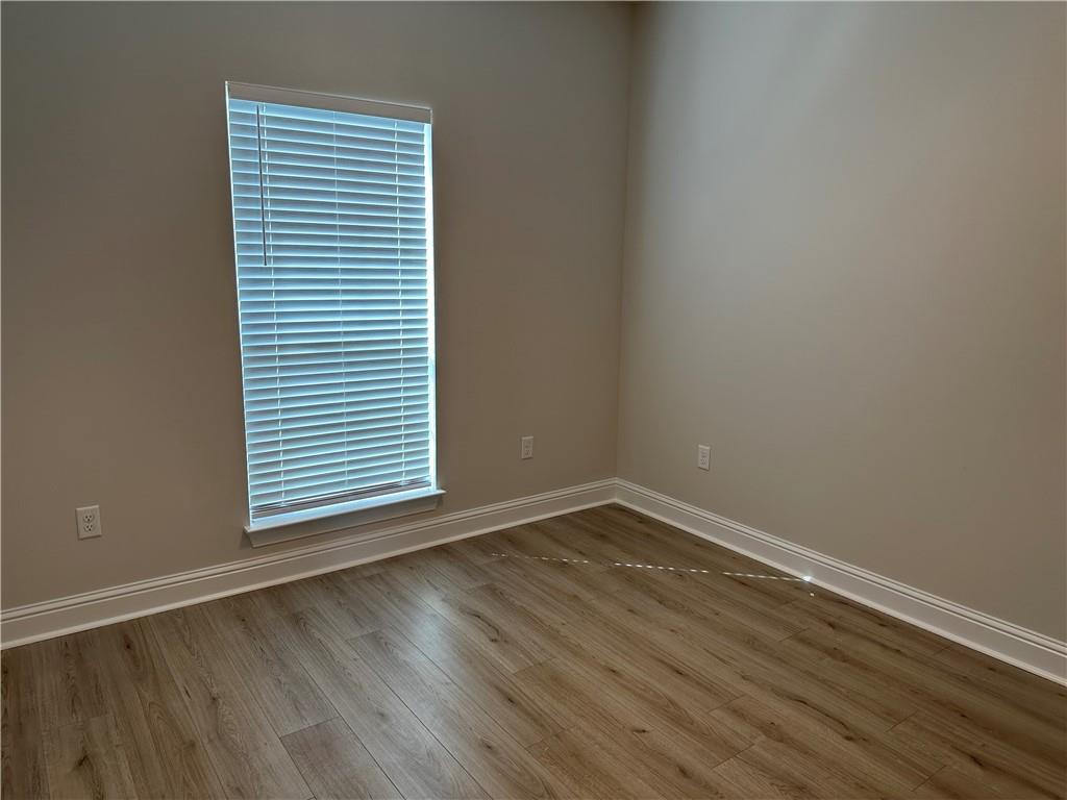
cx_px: 534
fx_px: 740
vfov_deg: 56.8
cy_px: 400
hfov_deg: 71.6
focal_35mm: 24
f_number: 1.78
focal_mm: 6.86
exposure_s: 1/159
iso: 100
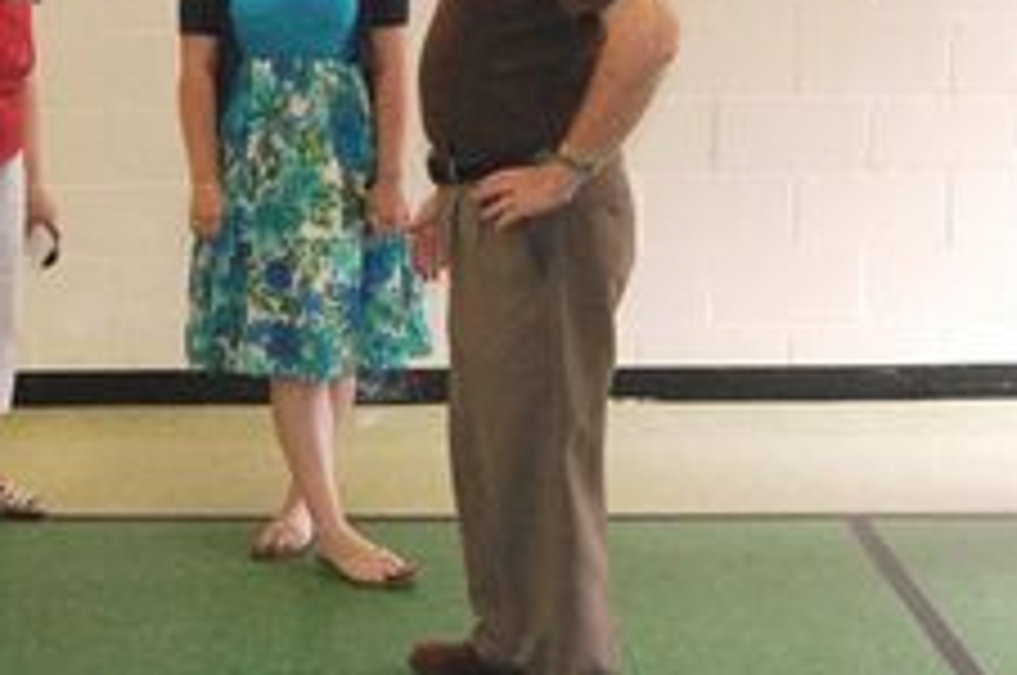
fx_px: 1946
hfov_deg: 28.7
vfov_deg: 19.6
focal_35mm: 69
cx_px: 212
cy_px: 207
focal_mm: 26
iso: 1600
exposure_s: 1/60
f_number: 5.6
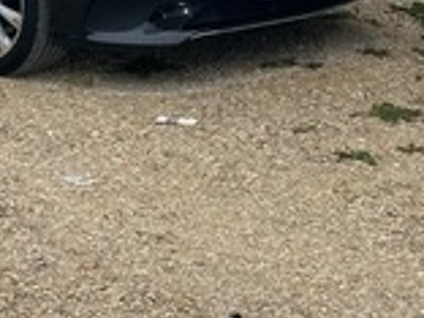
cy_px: -24
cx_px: -35
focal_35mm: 111
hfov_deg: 17.2
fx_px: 1360
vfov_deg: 13.1
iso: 50
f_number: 1.78
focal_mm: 6.86
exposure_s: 1/179
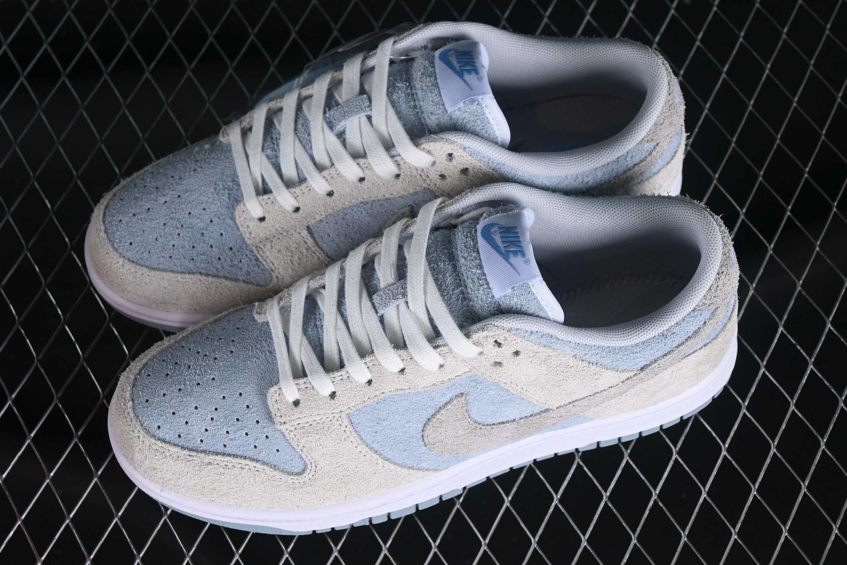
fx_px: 1764
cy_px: 282
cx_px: 424
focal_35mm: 75
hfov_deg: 27.0
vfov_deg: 18.2
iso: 160
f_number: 7.1
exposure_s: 1/60
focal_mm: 50
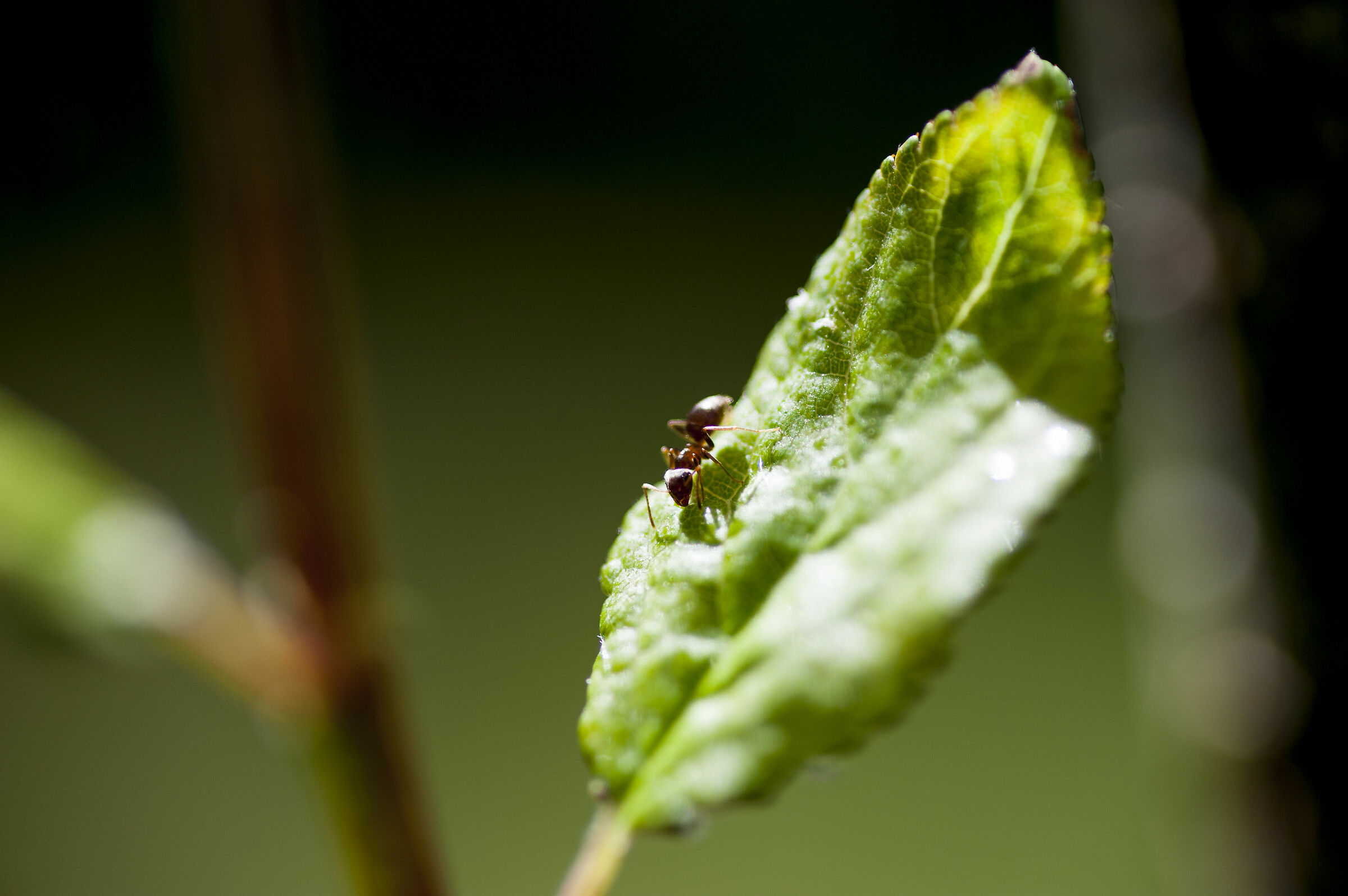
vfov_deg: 13.7
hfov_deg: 20.4
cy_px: 448
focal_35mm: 100
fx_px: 3742
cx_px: 674
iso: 200
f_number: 5.3
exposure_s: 1/640
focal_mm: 100
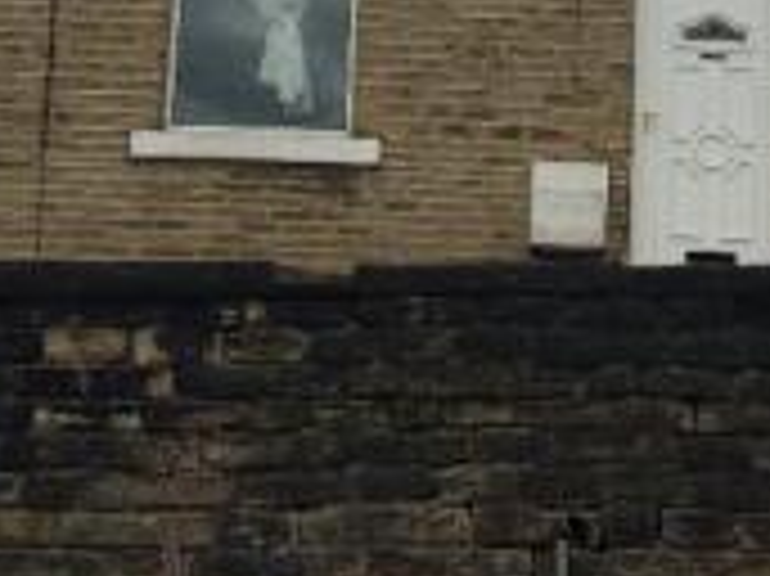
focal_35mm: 99
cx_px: 498
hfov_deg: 19.8
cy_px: -38
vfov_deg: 14.6
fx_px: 2201
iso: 32
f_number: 2.2
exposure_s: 1/2283
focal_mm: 4.15
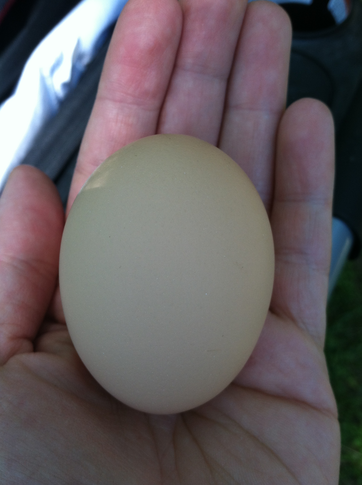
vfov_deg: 52.7
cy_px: 242
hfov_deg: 40.6
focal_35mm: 35
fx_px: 489
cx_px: 181
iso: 80
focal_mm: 3.85
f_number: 2.8
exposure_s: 1/200
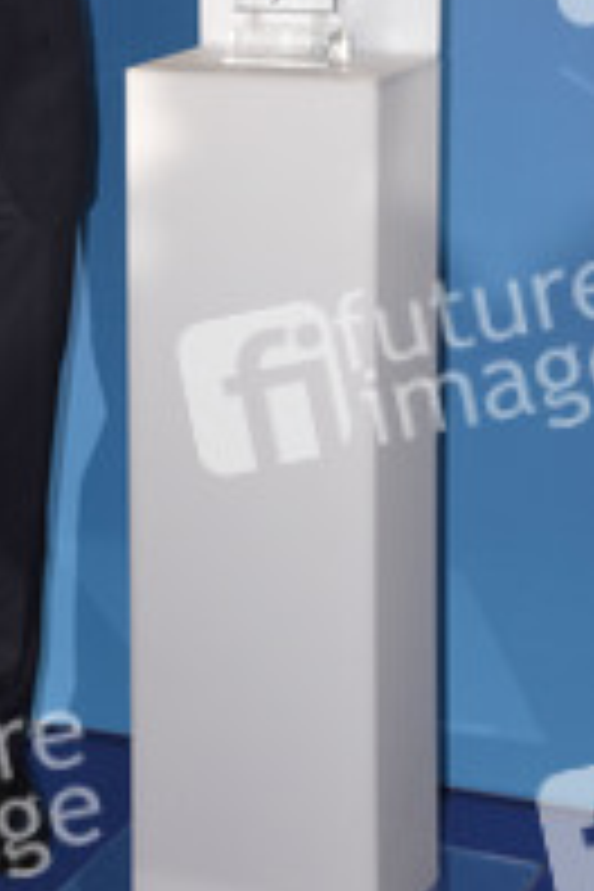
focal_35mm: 111
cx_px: 0
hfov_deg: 12.2
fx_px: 2747
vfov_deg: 18.2
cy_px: 144
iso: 2500
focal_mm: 55
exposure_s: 1/80
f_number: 6.3
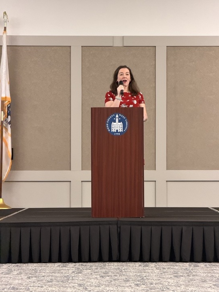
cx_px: 120
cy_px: 143
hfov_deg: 13.3
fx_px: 936
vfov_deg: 17.7
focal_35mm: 111
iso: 640
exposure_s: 1/50
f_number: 2.8
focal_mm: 16.89
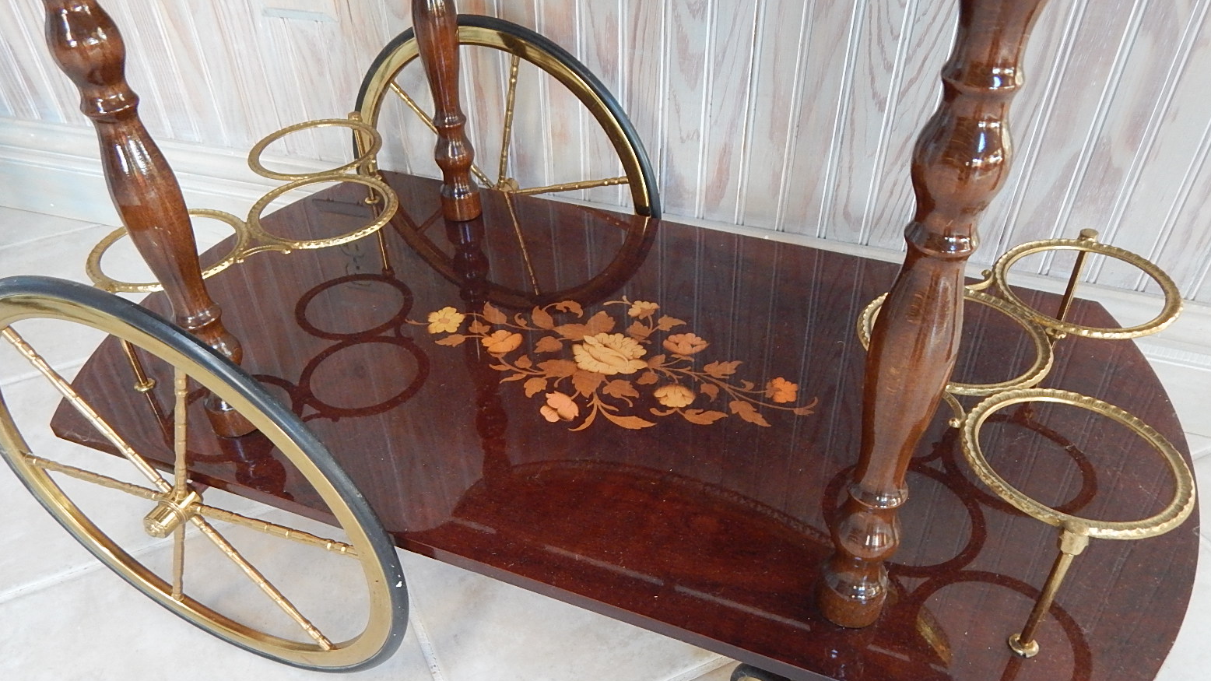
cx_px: 598
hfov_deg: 67.9
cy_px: 423
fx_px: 899
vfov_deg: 41.2
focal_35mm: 28
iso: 400
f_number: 3.1
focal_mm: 4.5
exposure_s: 1/13
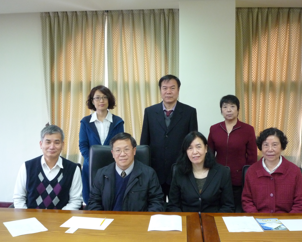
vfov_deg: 33.4
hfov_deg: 41.1
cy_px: 123
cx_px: 154
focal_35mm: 45
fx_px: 402
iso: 400
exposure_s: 1/13
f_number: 4.1
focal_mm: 7.3
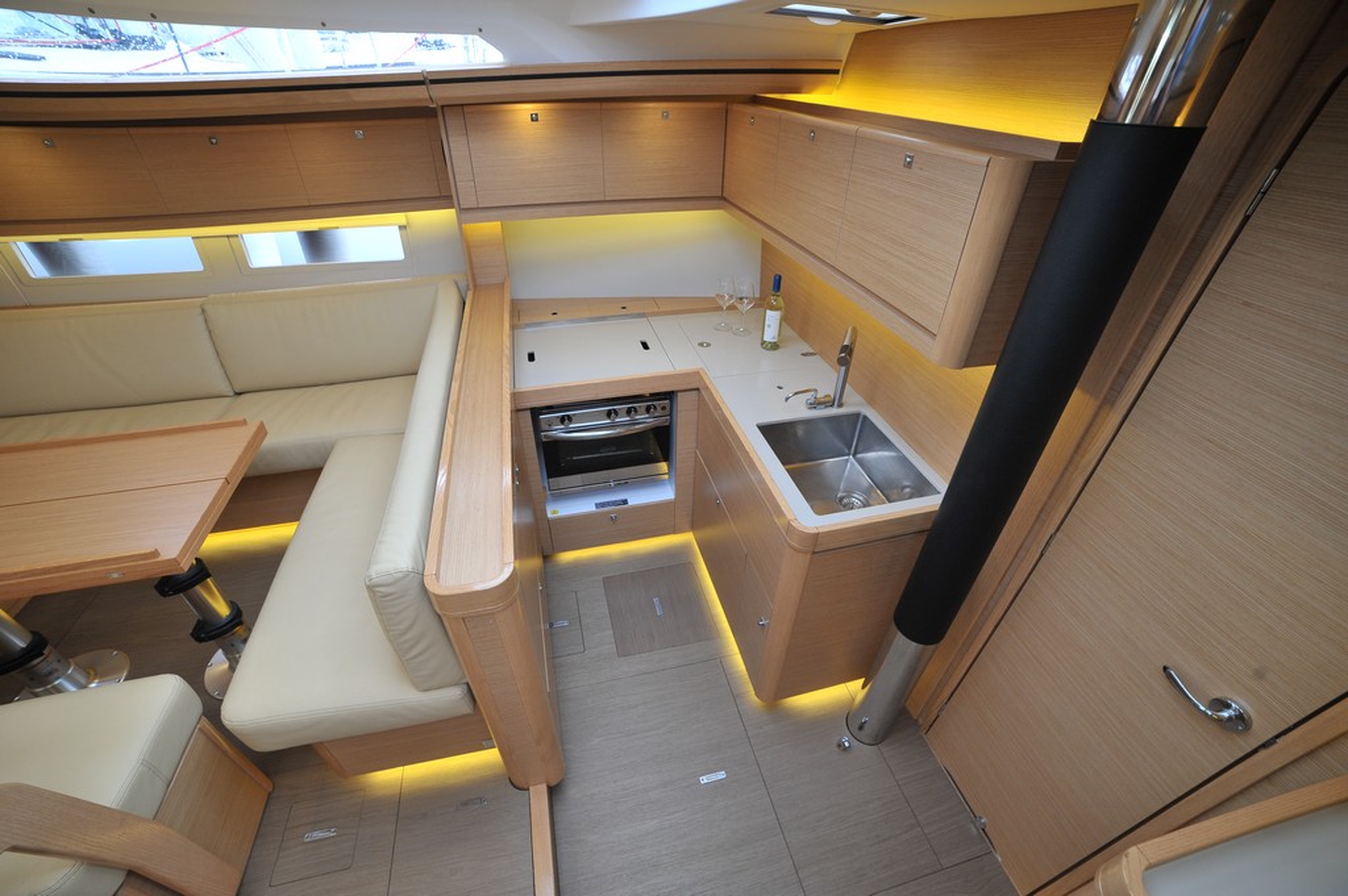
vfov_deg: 81.1
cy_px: 448
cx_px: 674
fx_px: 524
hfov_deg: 104.3
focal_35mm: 14
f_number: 5.6
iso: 800
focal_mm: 14
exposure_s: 1/100
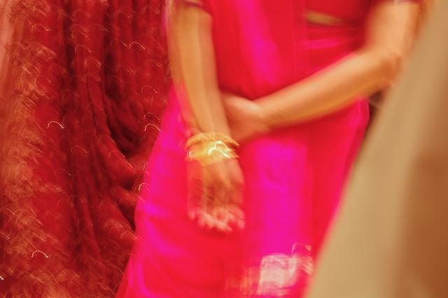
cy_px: 149
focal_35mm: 120
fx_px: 1491
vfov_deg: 11.4
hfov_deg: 17.1
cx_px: 224
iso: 800
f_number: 5.6
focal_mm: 80
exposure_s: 1/3
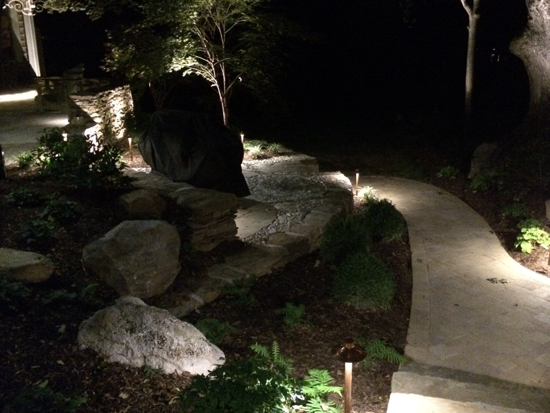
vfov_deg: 41.8
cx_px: 308
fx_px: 540
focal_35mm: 34
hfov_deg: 53.8
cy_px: 196
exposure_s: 1/15
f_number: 2.2
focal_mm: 4.12
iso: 2000
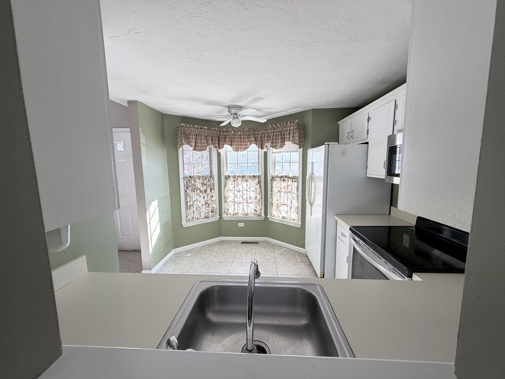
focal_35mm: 14
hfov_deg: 102.1
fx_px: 204
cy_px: 190
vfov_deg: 85.7
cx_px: 252
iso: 160
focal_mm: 2.22
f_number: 2.2
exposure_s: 1/121
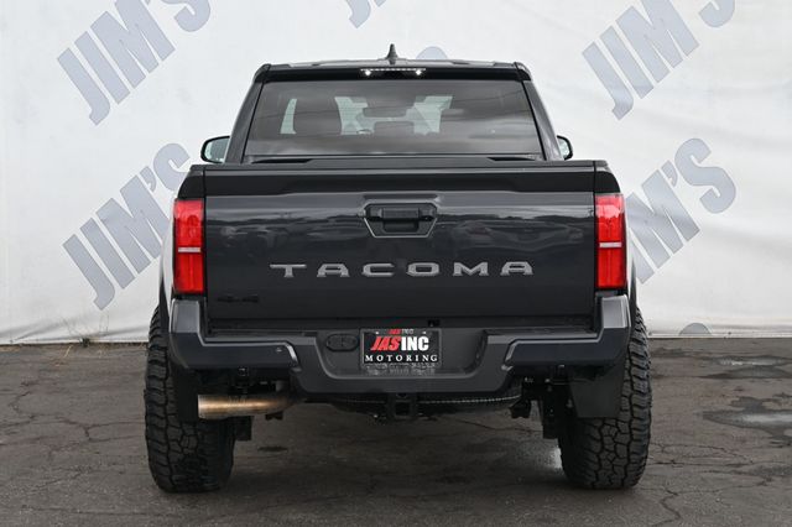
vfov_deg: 19.7
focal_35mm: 69
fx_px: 1517
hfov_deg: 29.3
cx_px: 396
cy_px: 264
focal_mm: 46
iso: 400
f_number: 6
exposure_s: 1/250
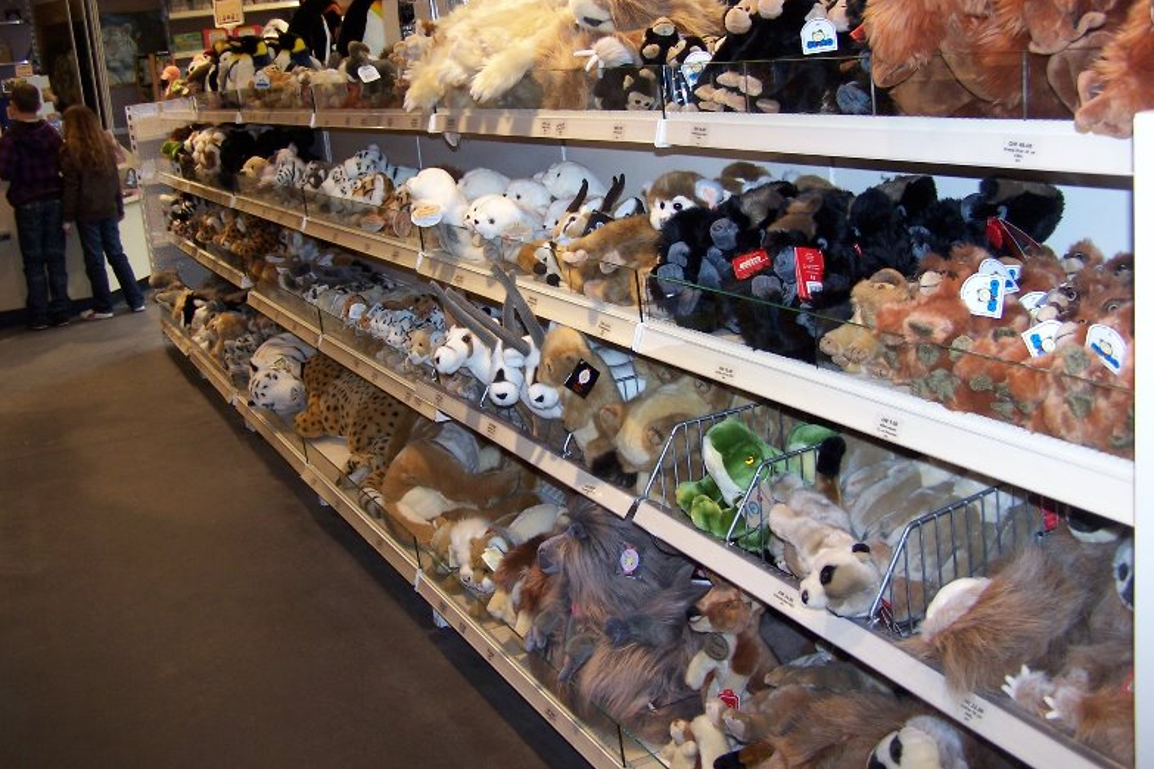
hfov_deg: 48.5
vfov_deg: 33.4
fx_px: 1282
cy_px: 357
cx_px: 572
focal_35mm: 40
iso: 140
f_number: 2.8
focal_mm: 6.3
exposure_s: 1/60
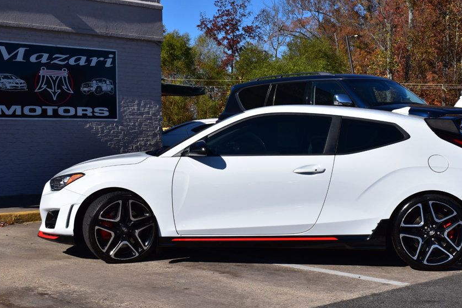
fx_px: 795
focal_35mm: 62
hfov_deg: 32.4
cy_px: 144
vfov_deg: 21.9
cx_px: 256
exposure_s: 1/500
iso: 200
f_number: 11
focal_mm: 34
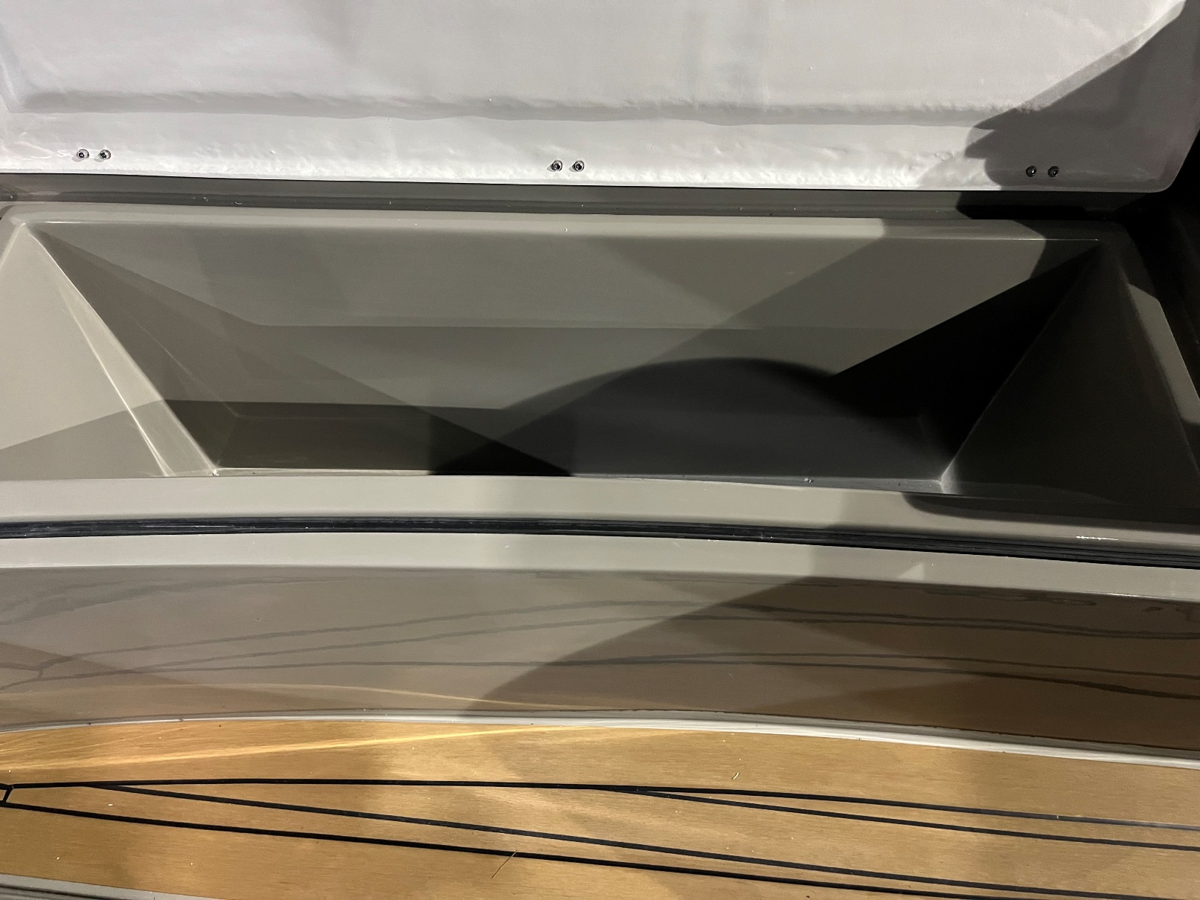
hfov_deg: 67.3
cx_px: 600
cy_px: 450
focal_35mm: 26
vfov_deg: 53.1
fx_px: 901
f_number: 1.6
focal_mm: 5.1
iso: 500
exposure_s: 1/33
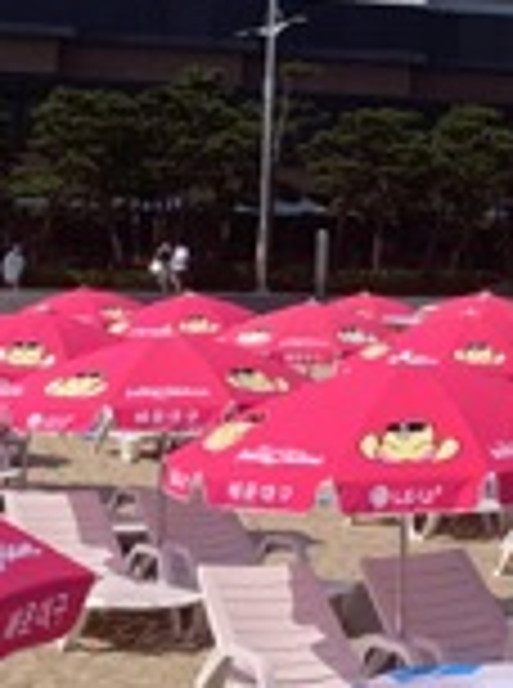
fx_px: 2163
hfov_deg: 12.8
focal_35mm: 109
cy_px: -54
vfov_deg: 17.5
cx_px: 783
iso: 25
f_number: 1.8
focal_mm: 4.25
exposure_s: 1/3185
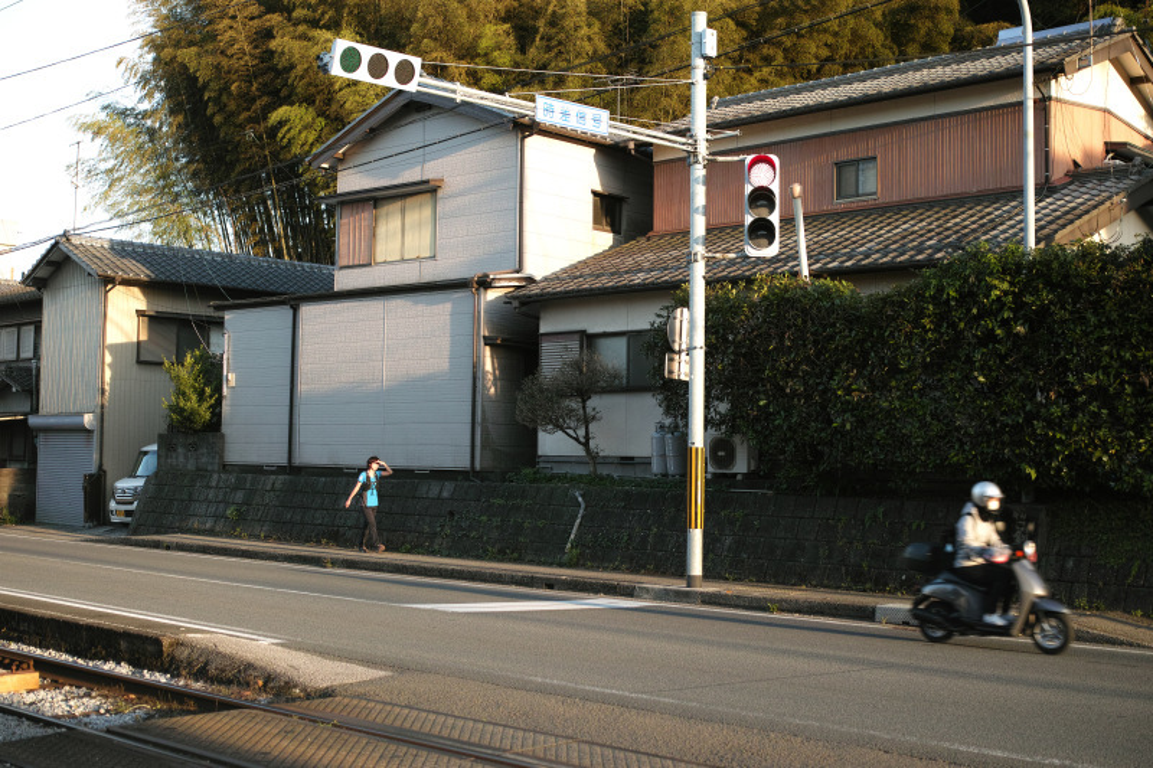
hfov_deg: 43.6
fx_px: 1441
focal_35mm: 45
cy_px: 384
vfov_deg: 29.9
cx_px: 576
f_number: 3.2
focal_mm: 30
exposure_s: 1/160
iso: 200
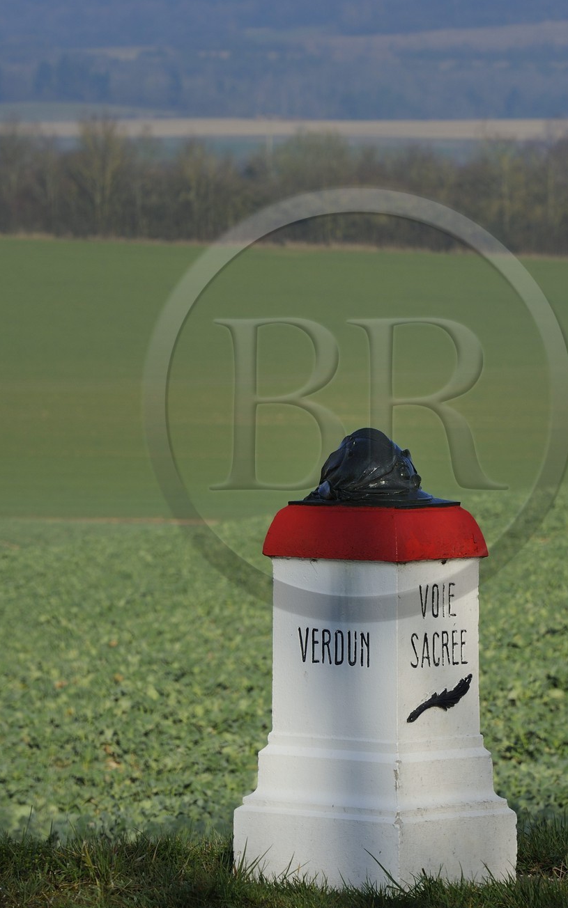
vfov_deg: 8.4
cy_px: 405
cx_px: 358
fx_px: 6192
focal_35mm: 250
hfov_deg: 5.3
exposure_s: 1/250
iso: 200
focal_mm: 200
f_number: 11
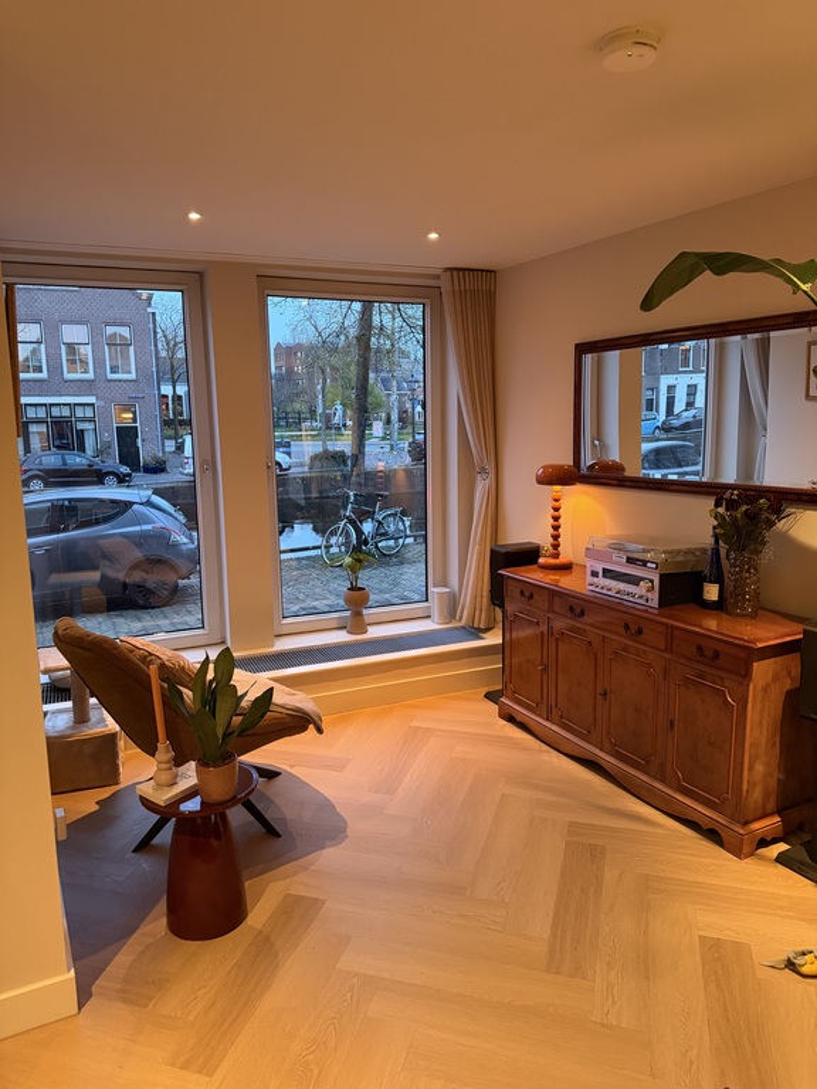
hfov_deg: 56.8
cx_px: 408
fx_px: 755
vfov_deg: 71.6
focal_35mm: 24
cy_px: 544
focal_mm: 6.76
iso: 640
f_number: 1.78
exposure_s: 1/50
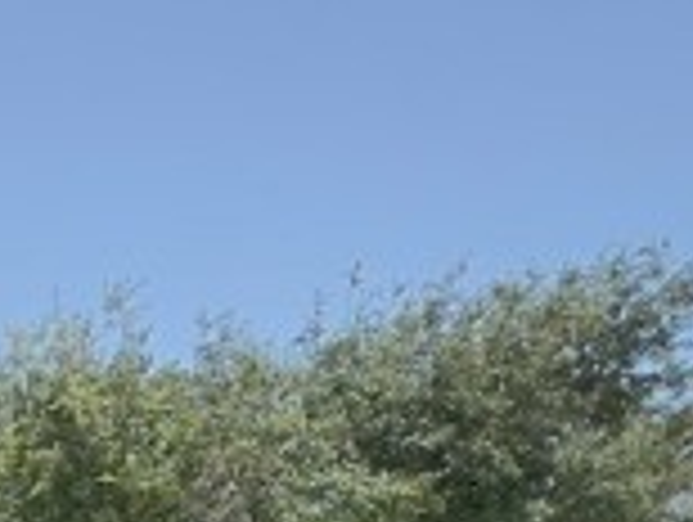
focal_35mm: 93
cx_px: -873
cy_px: 1004
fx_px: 1865
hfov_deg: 14.9
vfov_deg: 13.8
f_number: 2.2
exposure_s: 1/433
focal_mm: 2.22
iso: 40
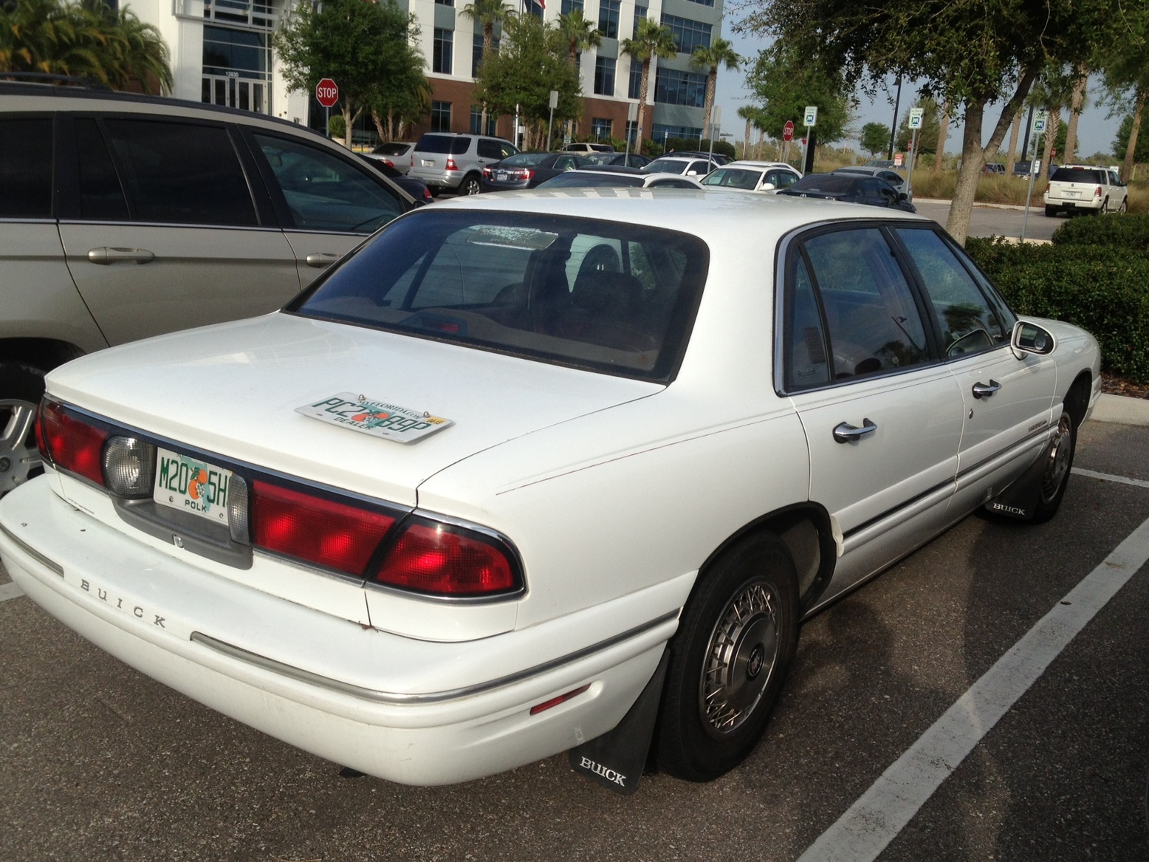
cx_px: 562
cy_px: 426
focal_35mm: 36
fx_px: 1195
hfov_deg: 51.4
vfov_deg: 39.7
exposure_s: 1/1842
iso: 50
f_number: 2.4
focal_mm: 4.28
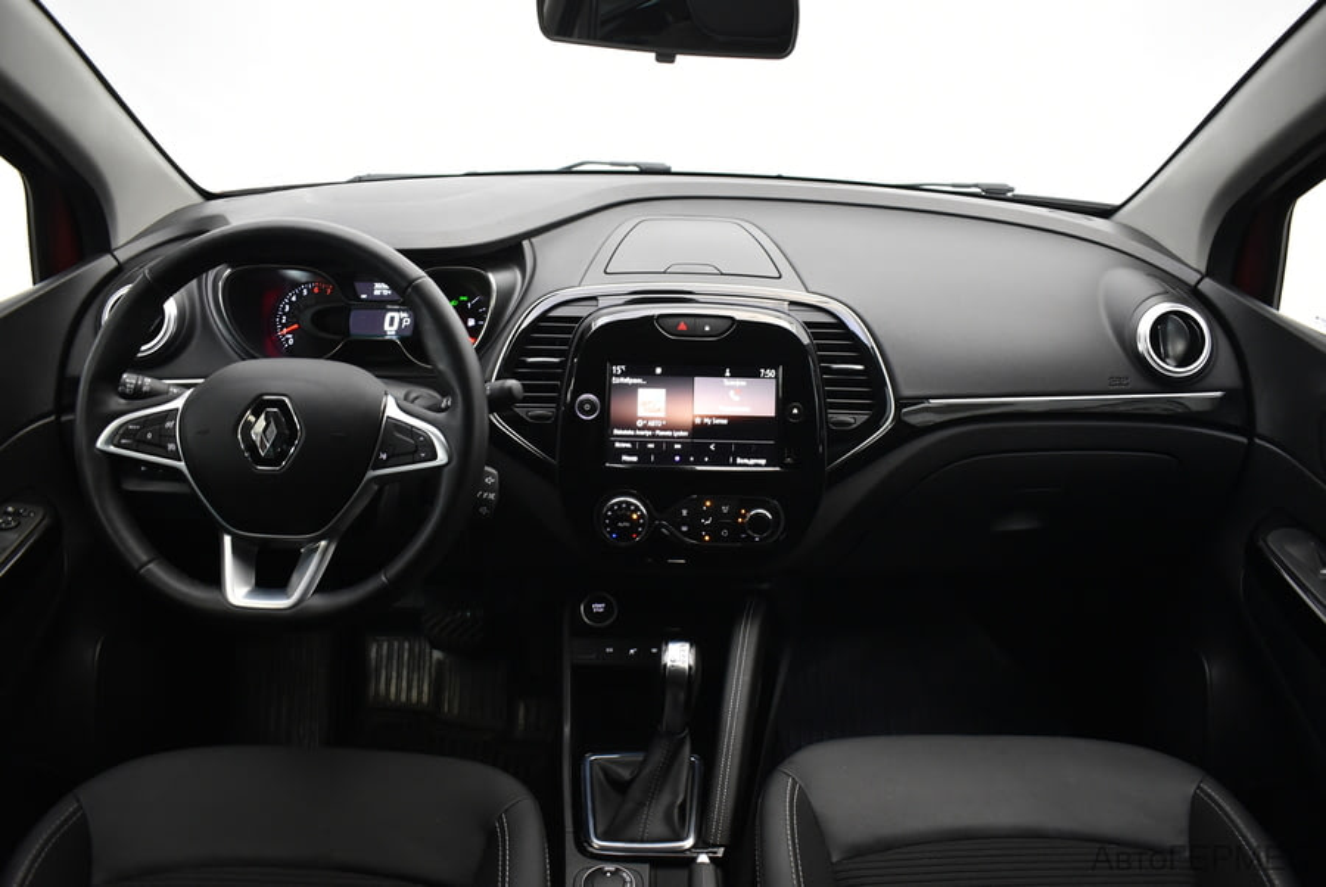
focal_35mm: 27
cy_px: 444
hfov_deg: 67.3
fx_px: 995
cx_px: 663
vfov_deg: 48.0
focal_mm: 18
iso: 1600
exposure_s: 1/30
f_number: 3.5
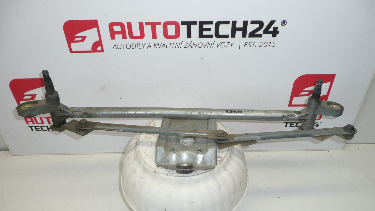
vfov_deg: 37.6
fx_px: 308
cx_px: 190
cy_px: 126
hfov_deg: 62.6
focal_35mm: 31
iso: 100
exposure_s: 1/160
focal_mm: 4.6
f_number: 3.3
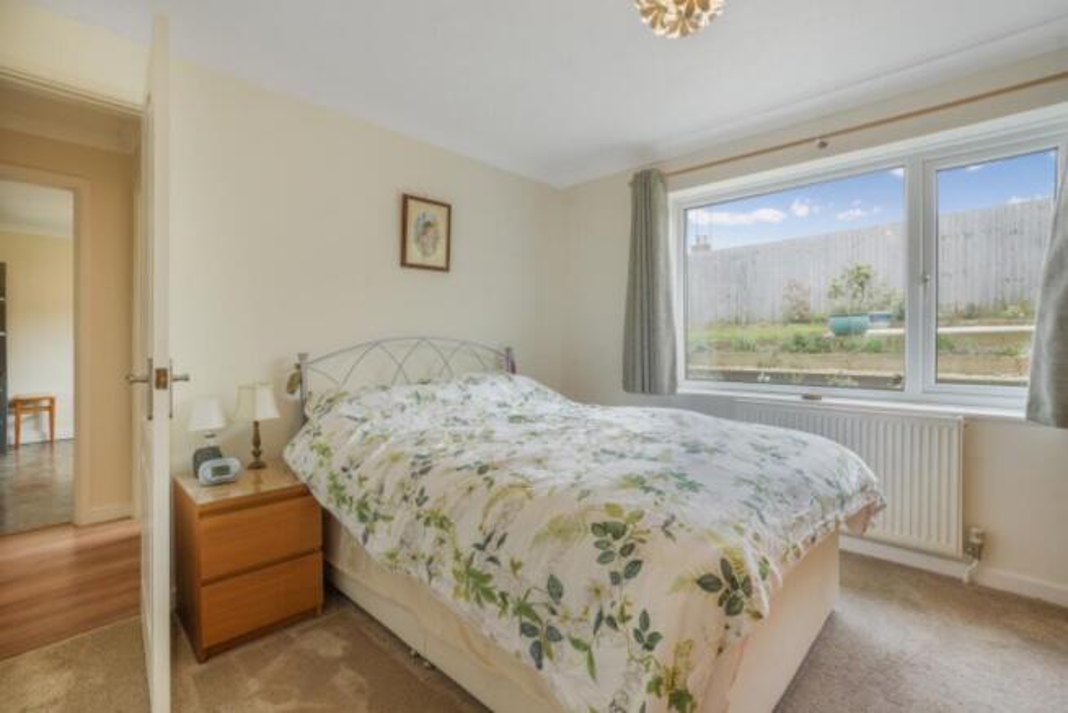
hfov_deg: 96.7
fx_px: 475
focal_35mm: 16
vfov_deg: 73.8
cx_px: 534
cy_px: 356
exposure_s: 1/15
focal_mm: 16
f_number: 8
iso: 400
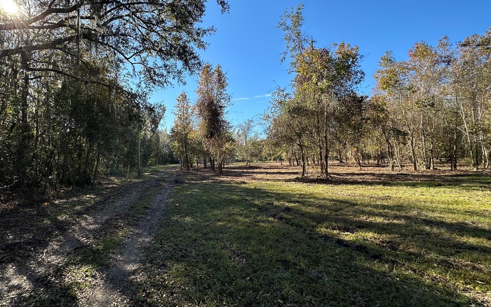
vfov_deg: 64.8
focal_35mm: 18
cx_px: 201
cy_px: 136
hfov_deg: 90.1
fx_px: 241
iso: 40
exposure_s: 1/707
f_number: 2.2
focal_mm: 2.22
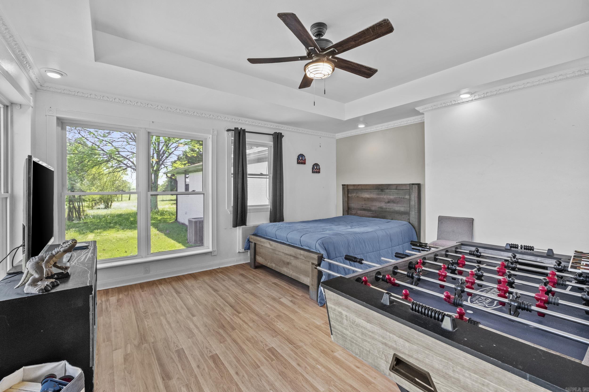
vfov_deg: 77.3
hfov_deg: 100.4
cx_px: 294
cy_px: 196
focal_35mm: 15
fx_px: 245
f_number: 7.1
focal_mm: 10
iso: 800
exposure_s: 1/8
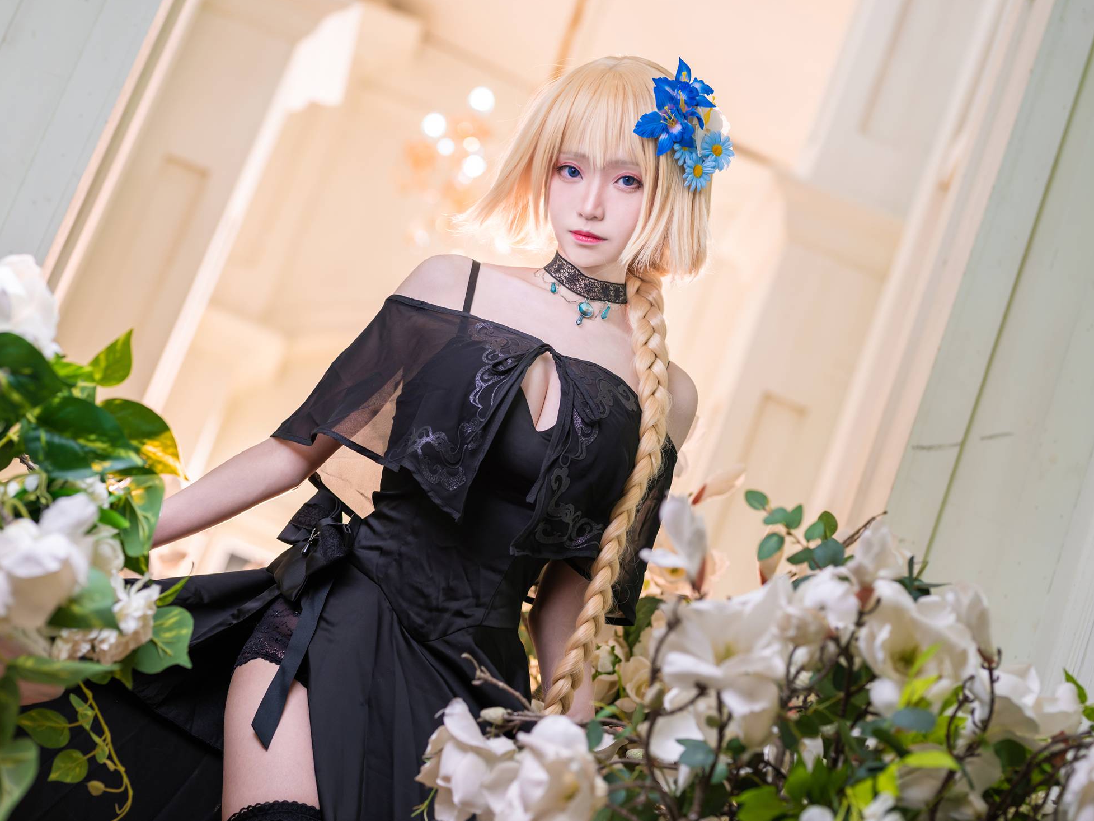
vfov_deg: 15.7
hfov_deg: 20.9
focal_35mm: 94
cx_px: 483
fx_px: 2971
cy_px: 407
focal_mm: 85
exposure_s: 1/160
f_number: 2.8
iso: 200
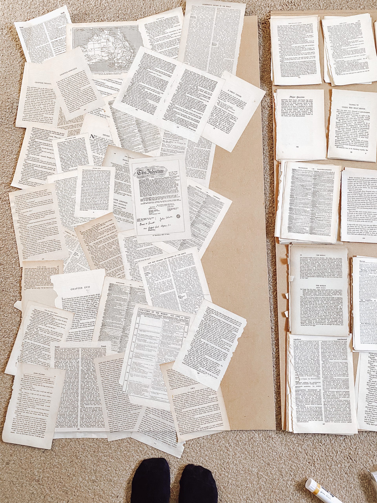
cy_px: 252
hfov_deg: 53.1
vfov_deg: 67.3
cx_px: 188
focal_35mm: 26
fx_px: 378
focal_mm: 4.25
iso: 320
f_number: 1.8
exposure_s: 1/60
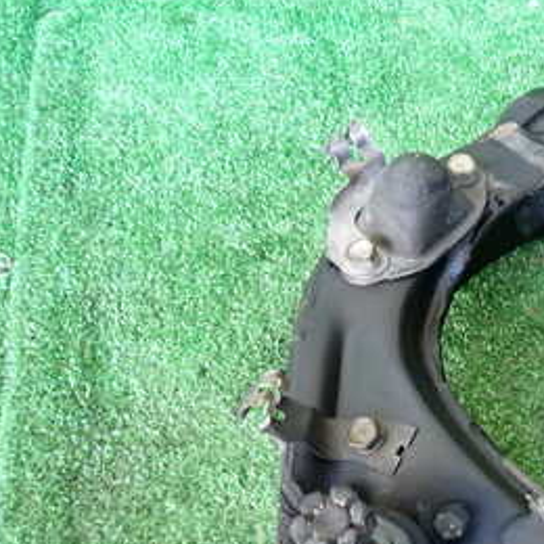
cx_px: 609
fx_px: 907
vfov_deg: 33.1
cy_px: 360
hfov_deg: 29.8
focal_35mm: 51
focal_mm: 4.5
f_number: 2
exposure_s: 1/30
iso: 200
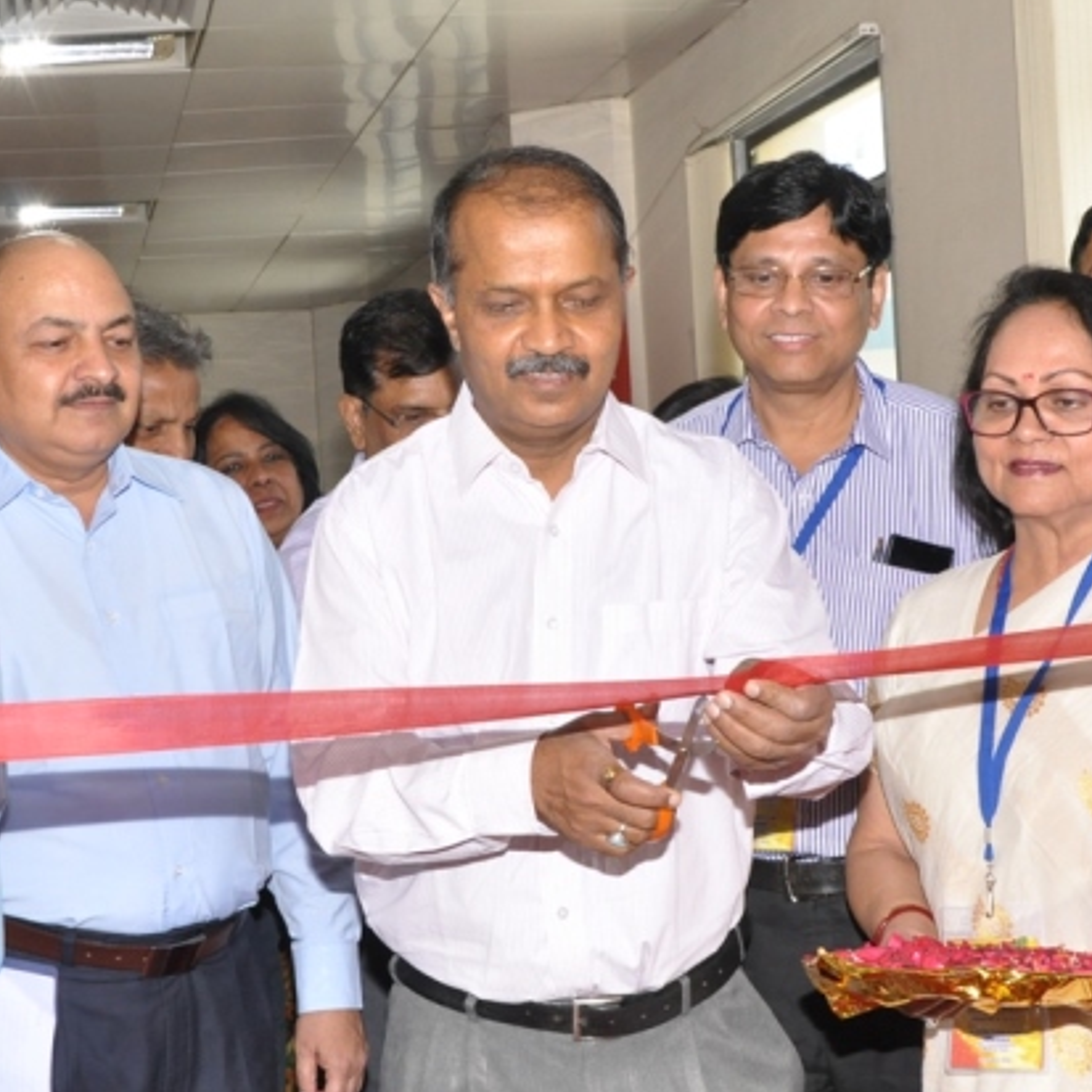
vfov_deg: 25.0
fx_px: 2463
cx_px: 487
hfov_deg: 25.0
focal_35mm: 69
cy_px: 570
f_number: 10
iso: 1000
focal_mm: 28
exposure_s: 1/160
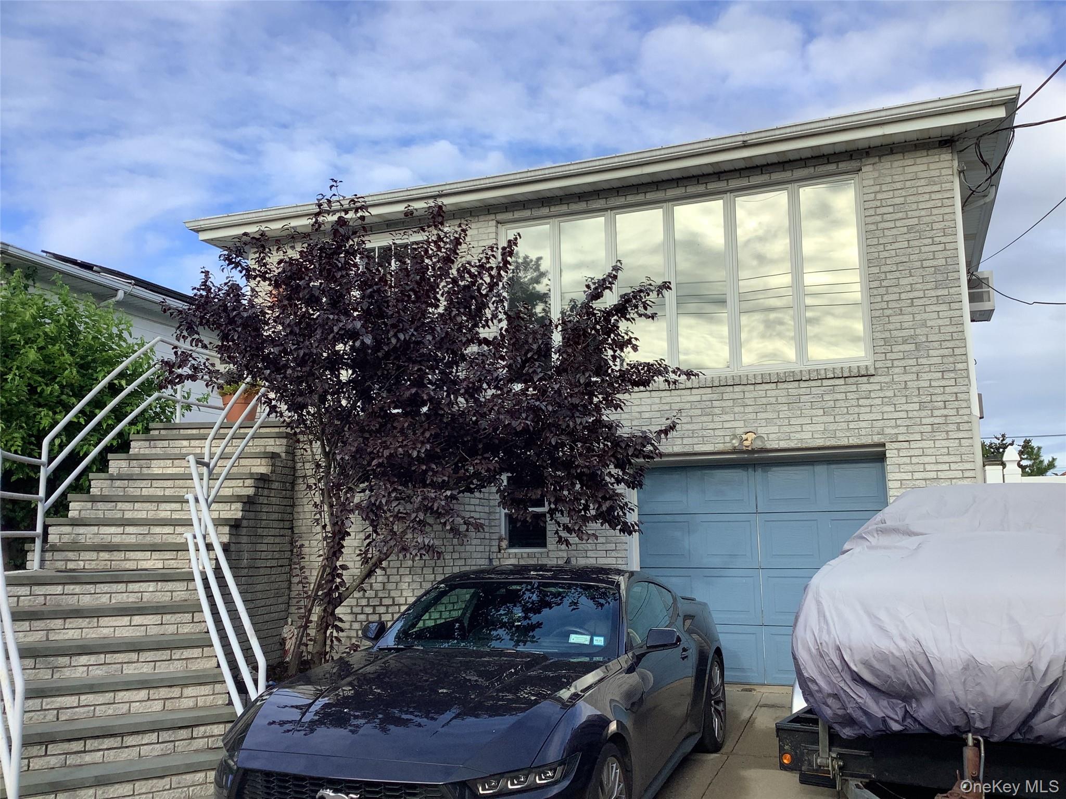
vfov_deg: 45.4
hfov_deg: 58.4
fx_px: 955
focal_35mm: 31
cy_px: 400
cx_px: 533
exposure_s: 1/747
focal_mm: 3.3
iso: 25
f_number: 2.4
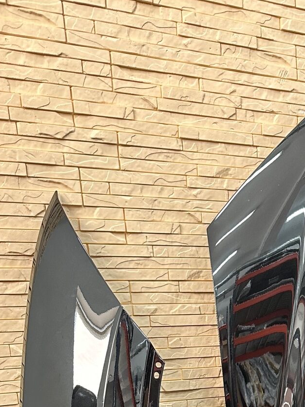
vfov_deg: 29.2
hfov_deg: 23.4
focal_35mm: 58
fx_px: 681
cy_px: 474
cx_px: 348
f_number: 1.78
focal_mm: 6.86
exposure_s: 1/50
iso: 250
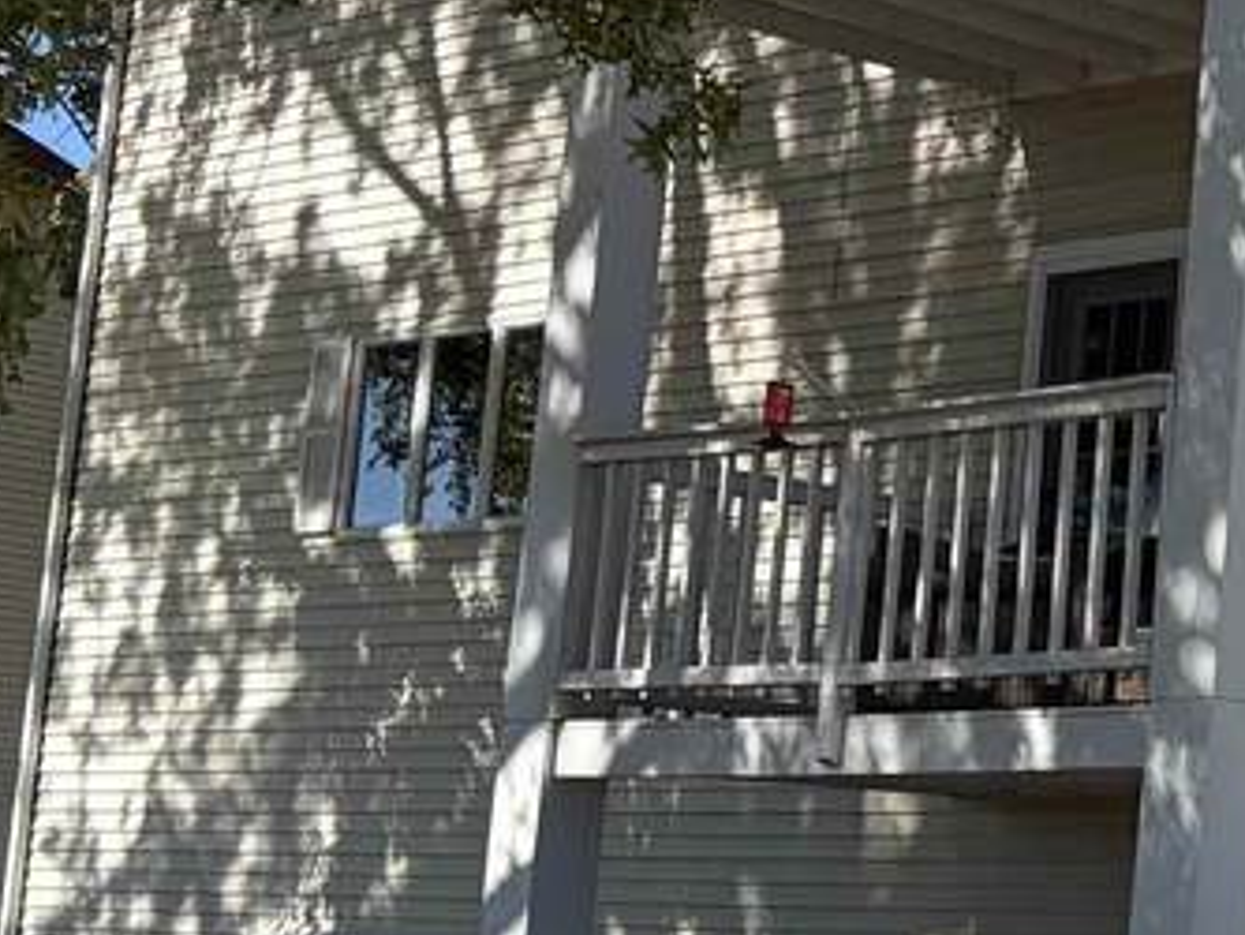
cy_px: 497
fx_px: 3598
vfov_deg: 14.8
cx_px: 2183
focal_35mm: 100
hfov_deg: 16.6
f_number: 1.6
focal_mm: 5.96
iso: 50
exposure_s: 1/4329
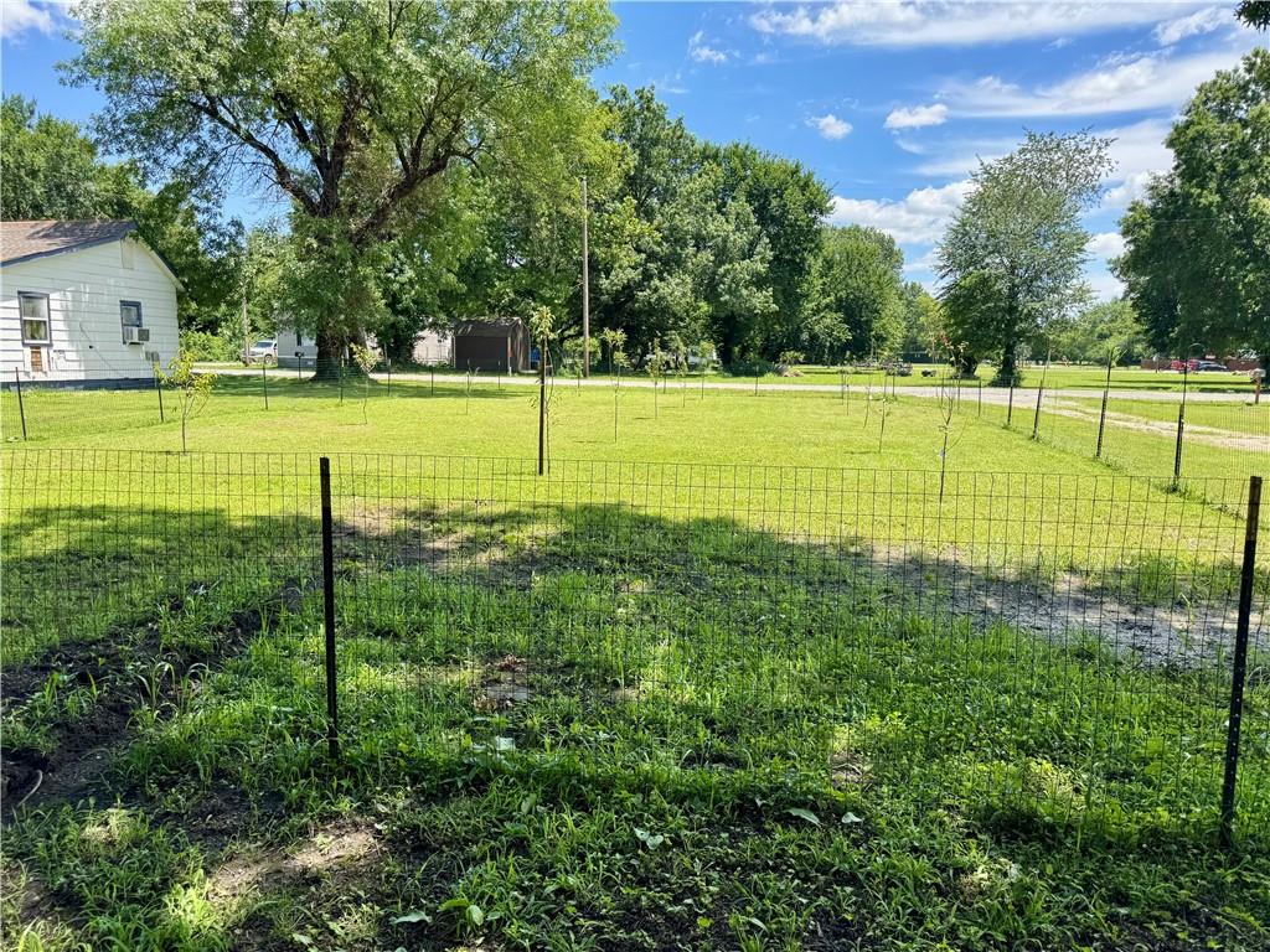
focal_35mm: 24
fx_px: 881
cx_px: 635
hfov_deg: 71.6
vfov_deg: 56.8
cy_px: 476
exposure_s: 1/1767
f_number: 1.78
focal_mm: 6.76
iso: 80
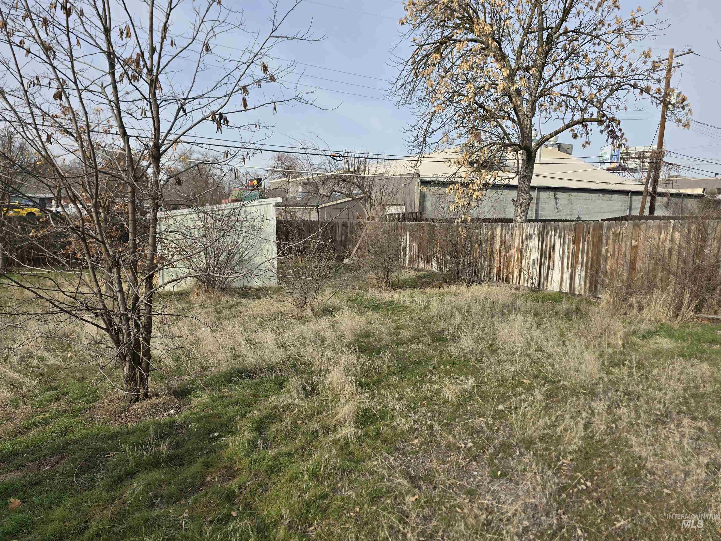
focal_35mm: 23
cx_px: 360
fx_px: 479
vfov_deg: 58.9
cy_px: 270
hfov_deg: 73.9
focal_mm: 6.3
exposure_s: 1/686
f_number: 1.7
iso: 12
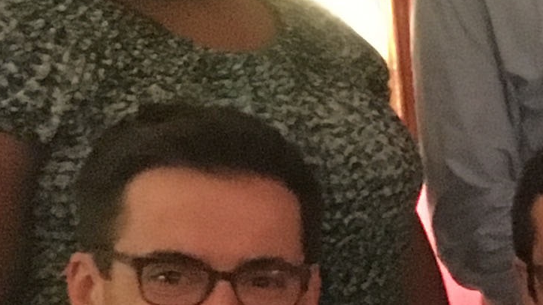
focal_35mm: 176
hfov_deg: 10.3
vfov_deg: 6.8
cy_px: 404
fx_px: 2534
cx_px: 1389
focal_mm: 4.15
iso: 800
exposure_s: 1/15
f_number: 2.2
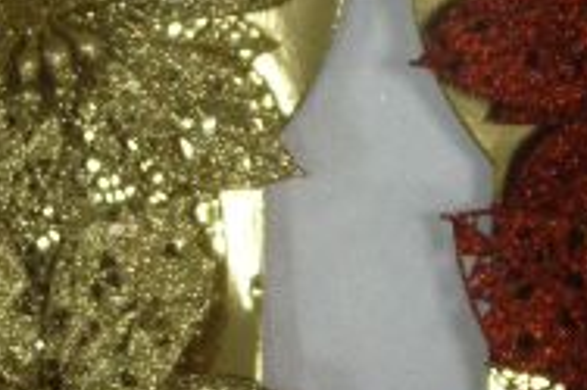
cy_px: 175
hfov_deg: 14.9
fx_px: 2248
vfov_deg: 9.9
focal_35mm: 138
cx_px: 381
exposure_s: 1/45
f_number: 3.5
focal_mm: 6.6
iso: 132
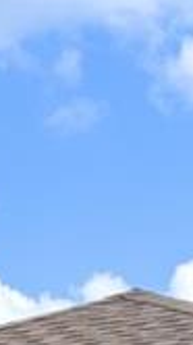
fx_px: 2856
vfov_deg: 6.5
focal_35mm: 313
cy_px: 892
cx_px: -222
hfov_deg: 3.8
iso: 320
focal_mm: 31
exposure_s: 1/30
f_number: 9
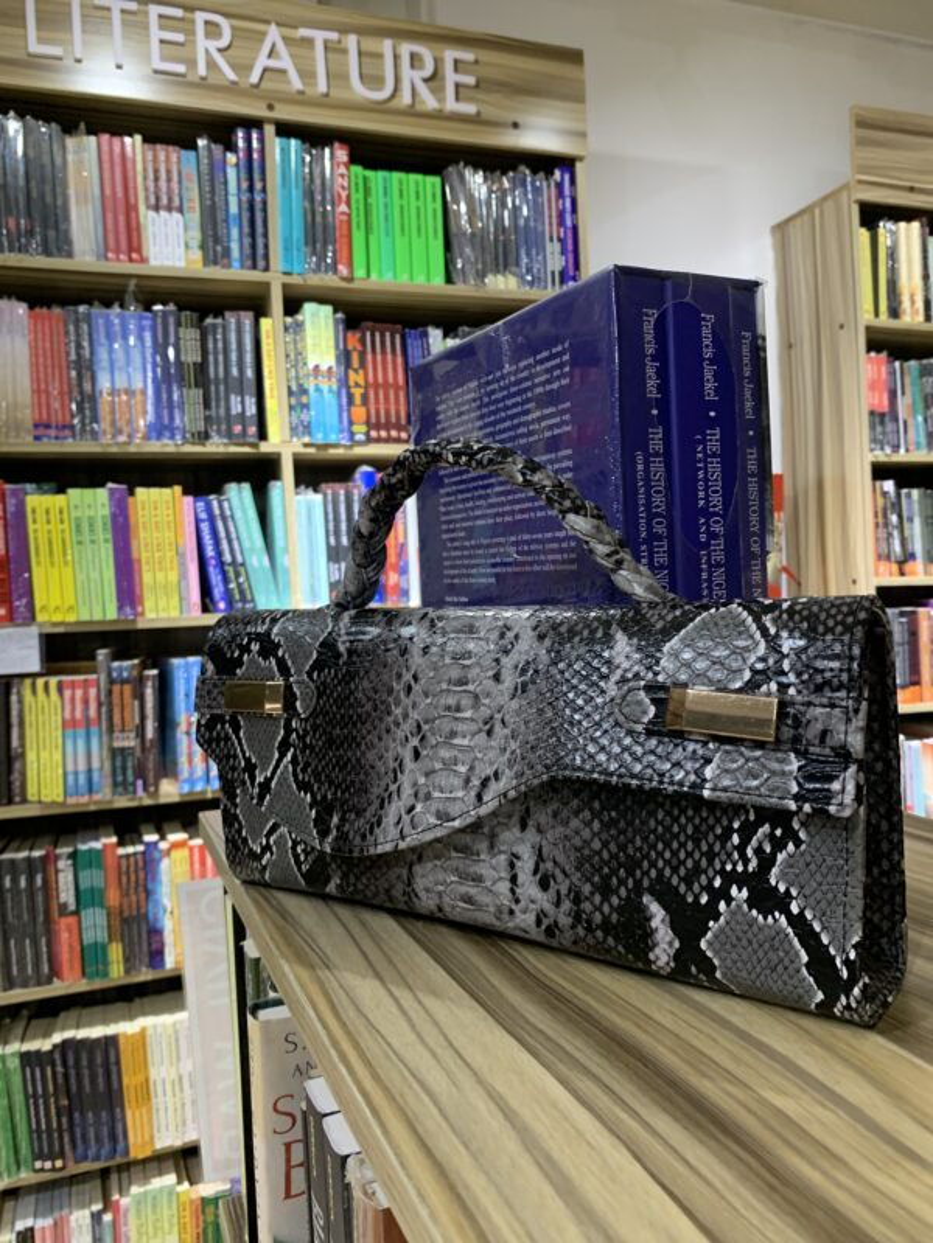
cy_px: 622
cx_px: 466
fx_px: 934
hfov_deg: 53.1
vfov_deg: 67.3
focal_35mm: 26
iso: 200
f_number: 1.8
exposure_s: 1/60
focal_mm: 4.25
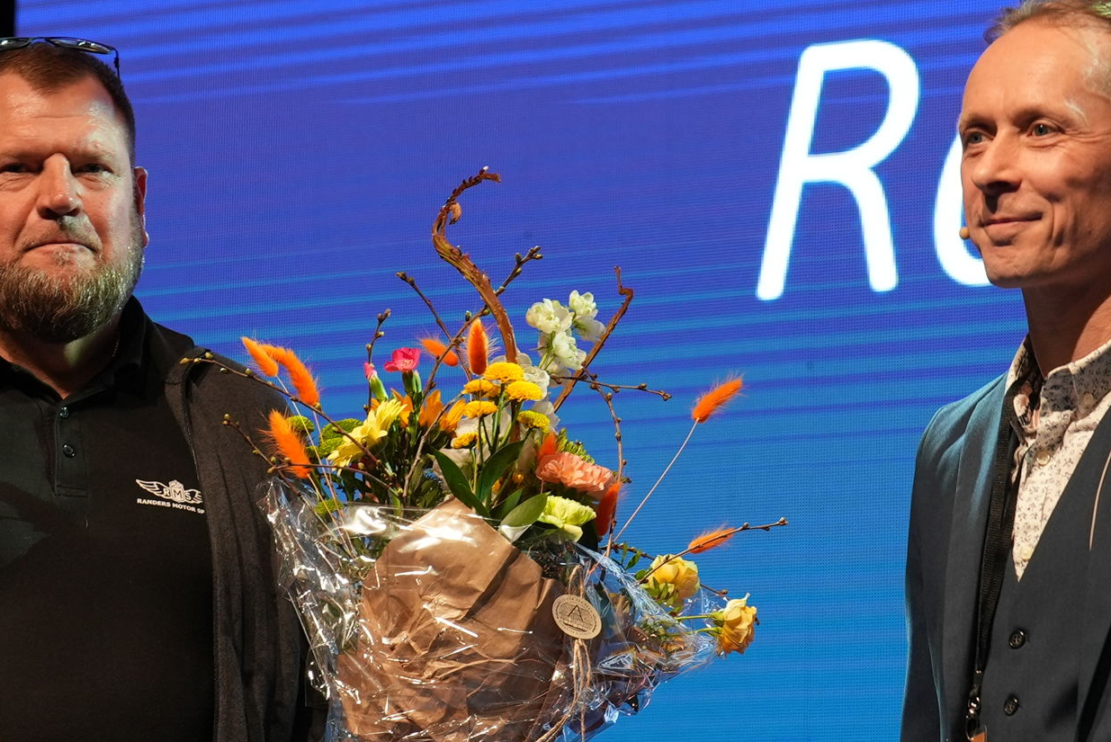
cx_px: 533
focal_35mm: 160
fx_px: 4940
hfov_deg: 12.8
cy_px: 537
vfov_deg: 8.6
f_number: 4
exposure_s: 1/160
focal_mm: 76
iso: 800
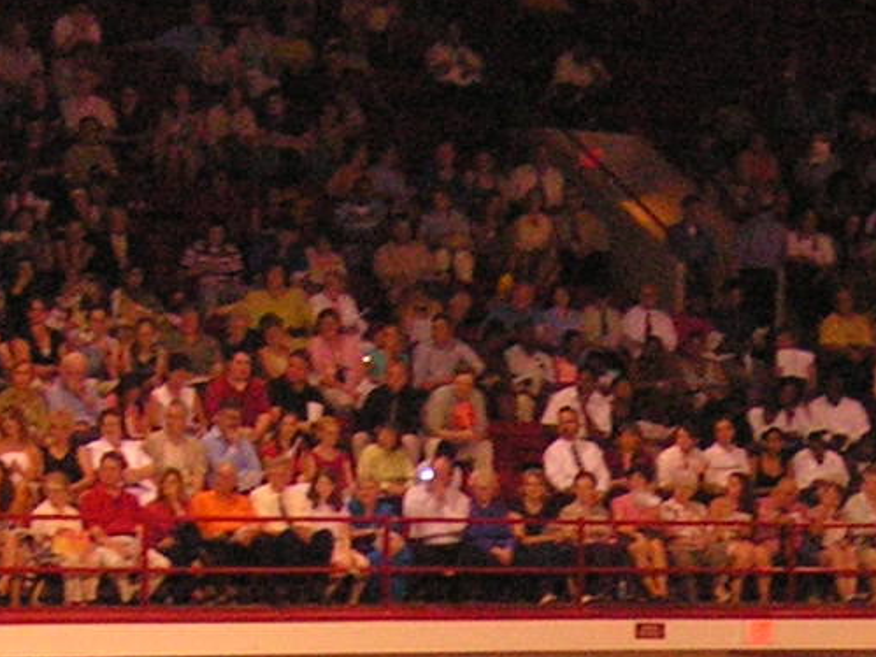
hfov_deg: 11.3
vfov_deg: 8.4
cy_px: 1036
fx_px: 4377
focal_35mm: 173
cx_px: 809
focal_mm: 6.3
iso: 200
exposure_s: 1/40
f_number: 2.8
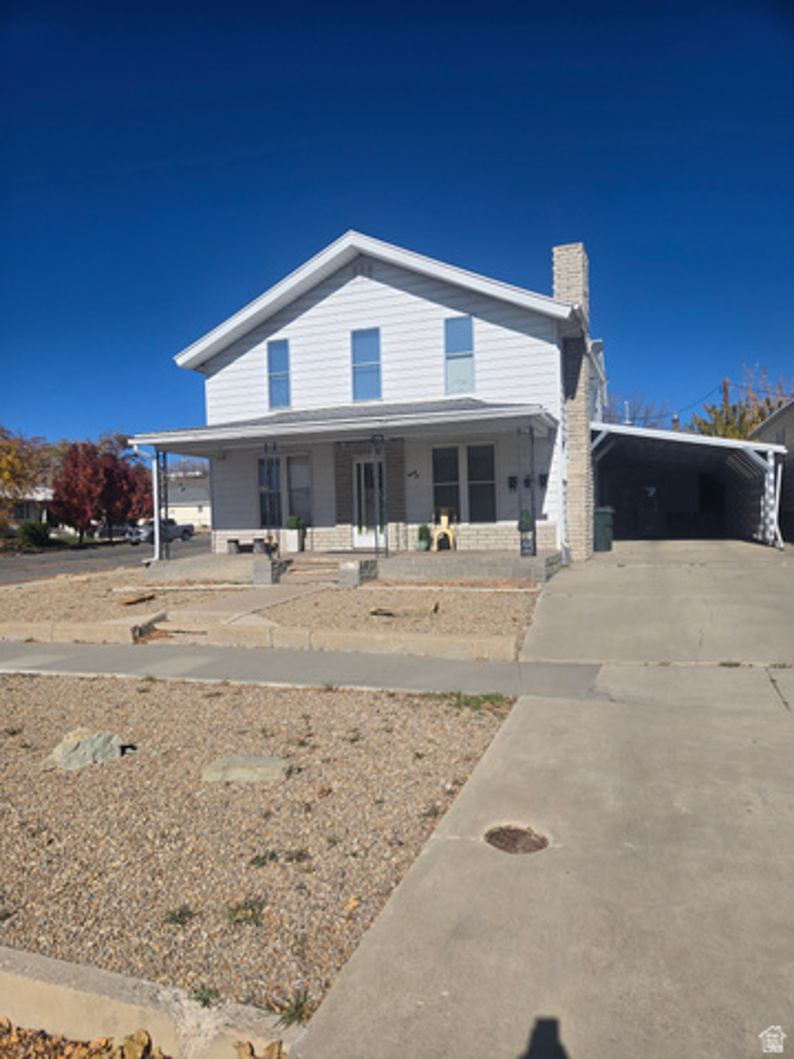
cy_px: 530
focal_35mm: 23
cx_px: 397
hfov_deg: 58.9
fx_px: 703
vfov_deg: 73.9
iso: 25
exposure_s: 1/3531
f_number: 1.8
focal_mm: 5.4
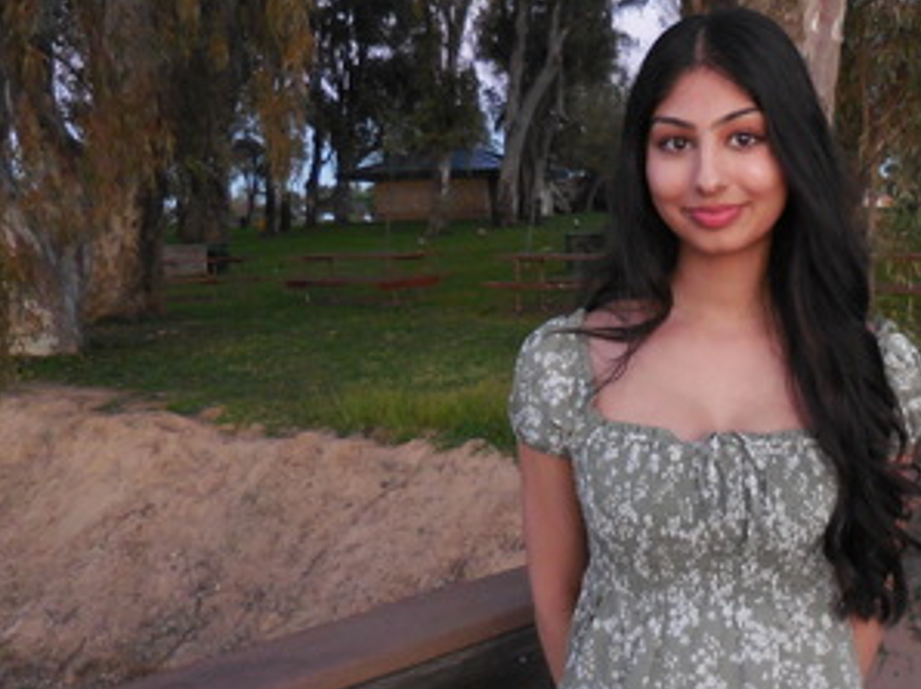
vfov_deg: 34.3
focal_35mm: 42
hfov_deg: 43.4
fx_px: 1117
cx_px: 692
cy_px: 317
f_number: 3.3
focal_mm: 4.5
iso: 400
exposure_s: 1/25
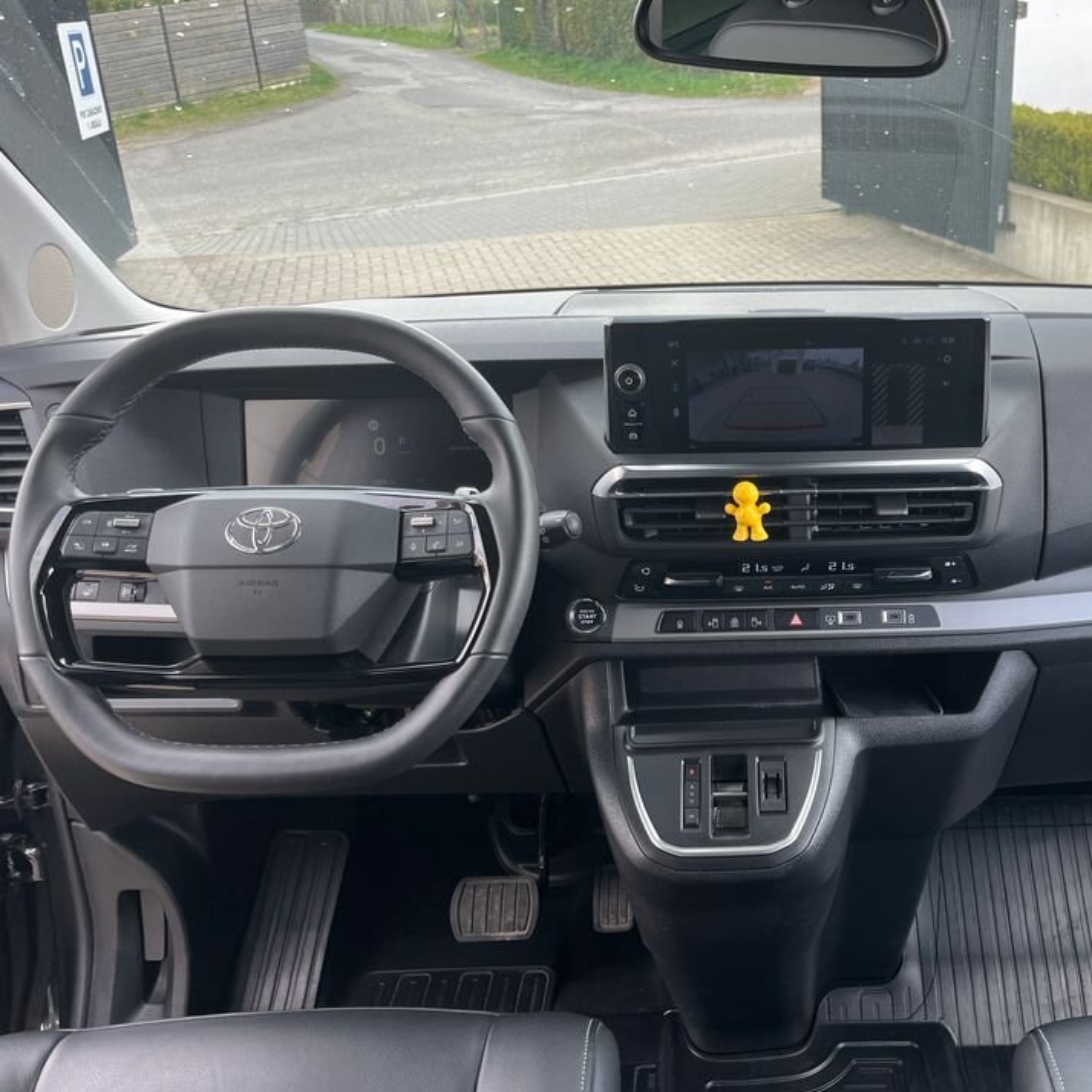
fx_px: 1178
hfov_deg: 48.4
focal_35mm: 33
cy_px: 533
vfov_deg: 49.7
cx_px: 772
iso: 50
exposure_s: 1/121
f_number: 1.6
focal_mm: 5.1
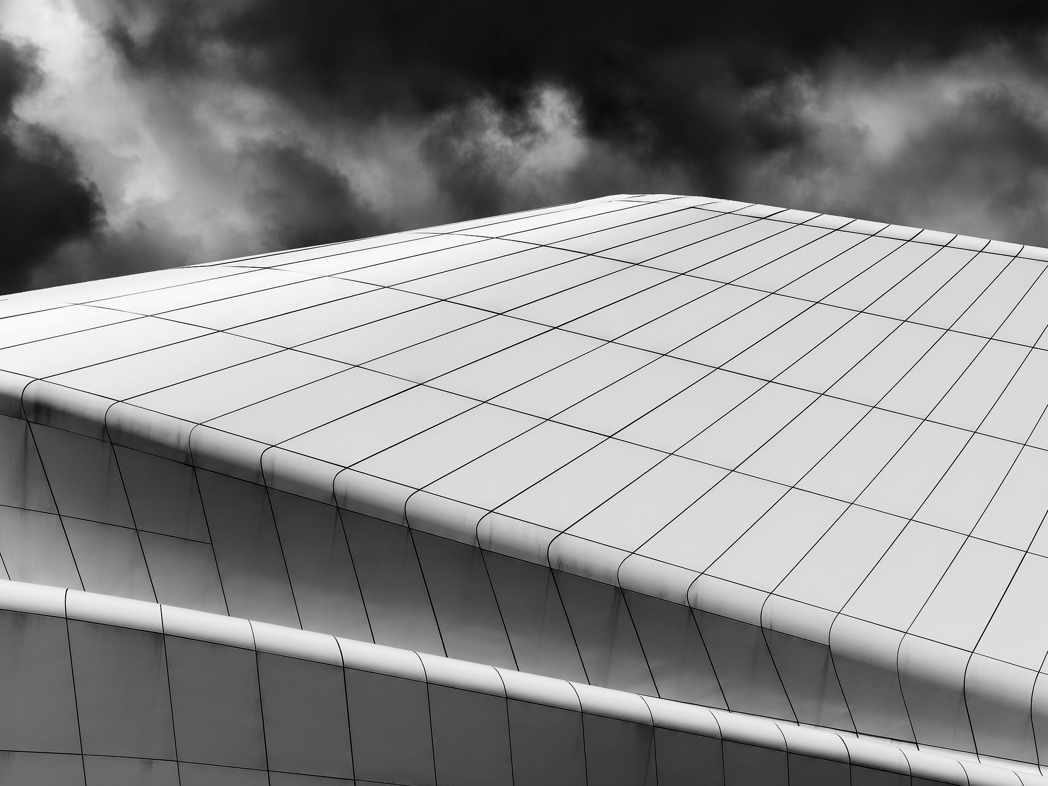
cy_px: 394
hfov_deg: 15.7
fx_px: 3801
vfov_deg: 11.8
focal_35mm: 126
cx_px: 500
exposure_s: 1/160
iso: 100
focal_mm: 77
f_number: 13
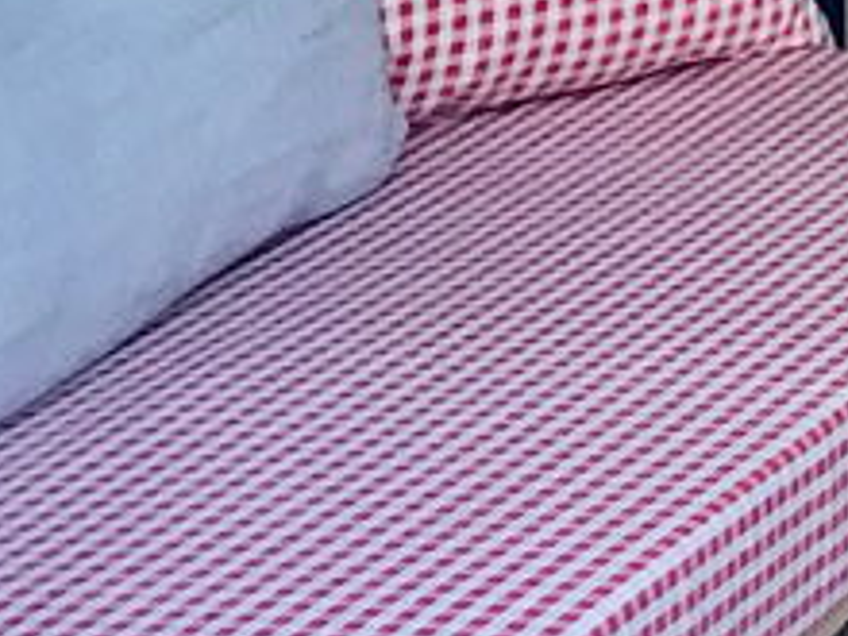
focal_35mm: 204
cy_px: -675
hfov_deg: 8.4
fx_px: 4997
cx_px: 2378
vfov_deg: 7.0
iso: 40
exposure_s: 1/17
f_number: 1.8
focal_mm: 3.99
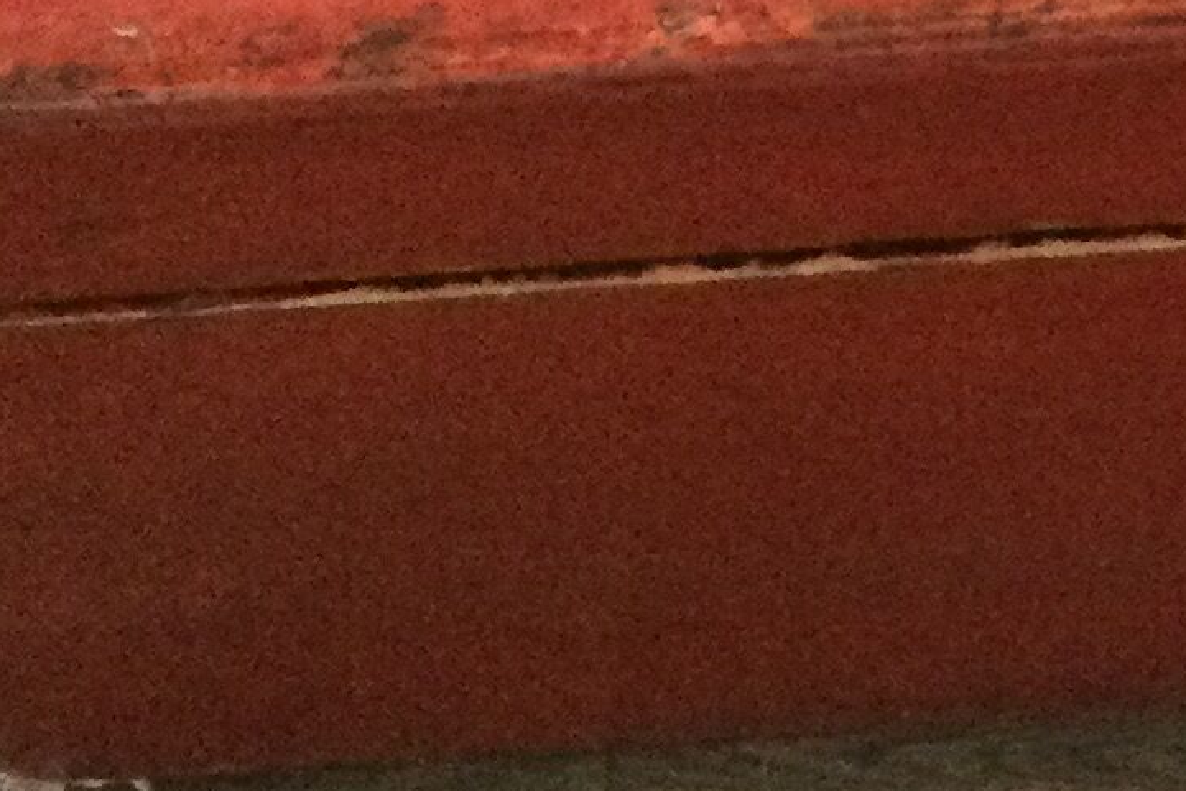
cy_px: -1000
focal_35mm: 146
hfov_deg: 12.6
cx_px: 2234
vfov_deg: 8.7
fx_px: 4811
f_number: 2.4
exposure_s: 1/25
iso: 200
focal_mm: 3.3
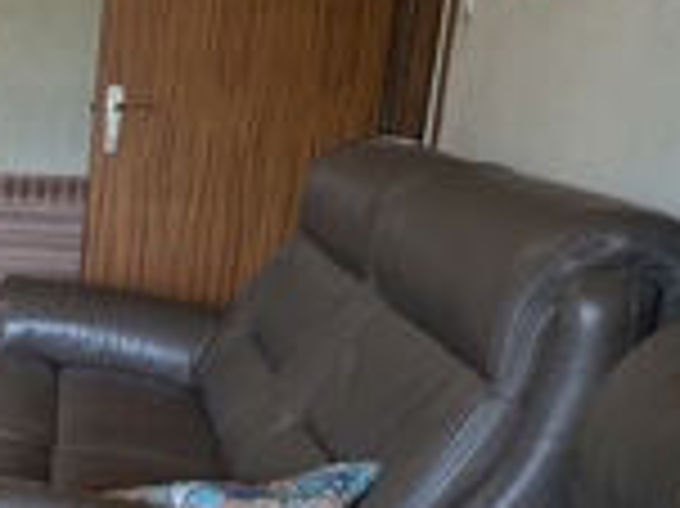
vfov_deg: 26.5
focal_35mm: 55
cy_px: 301
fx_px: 1080
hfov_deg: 22.7
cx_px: -502
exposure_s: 1/25
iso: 397
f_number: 2.2
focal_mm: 1.95
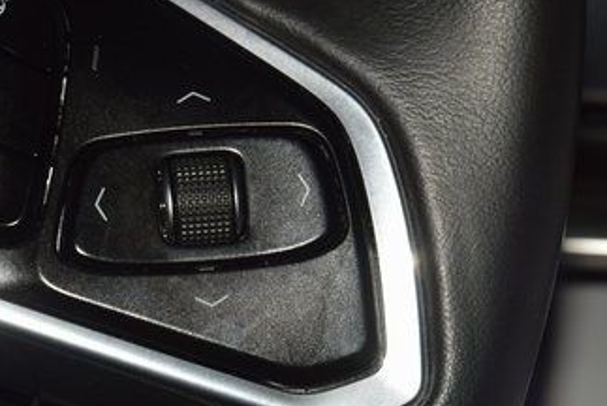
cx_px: 194
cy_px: 302
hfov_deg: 9.9
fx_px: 3510
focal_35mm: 208
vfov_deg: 6.6
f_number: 8
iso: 100
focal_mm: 70
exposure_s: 1/125
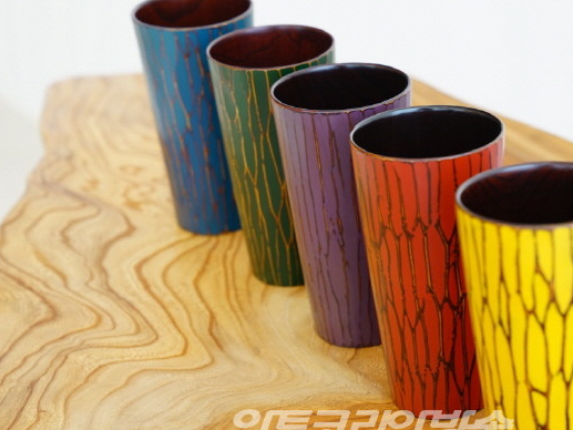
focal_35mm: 91
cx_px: 357
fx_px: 1507
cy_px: 204
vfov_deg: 16.2
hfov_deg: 21.5
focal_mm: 70
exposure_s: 1/13
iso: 320
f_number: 5.6
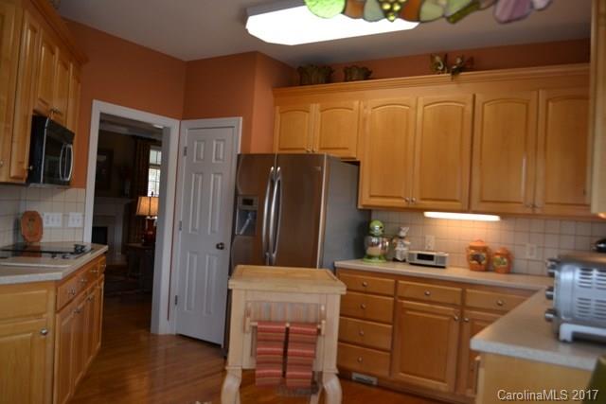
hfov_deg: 61.9
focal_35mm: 30
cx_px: 303
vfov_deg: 43.6
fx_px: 505
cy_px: 202
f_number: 5
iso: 400
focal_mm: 20
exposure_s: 1/80
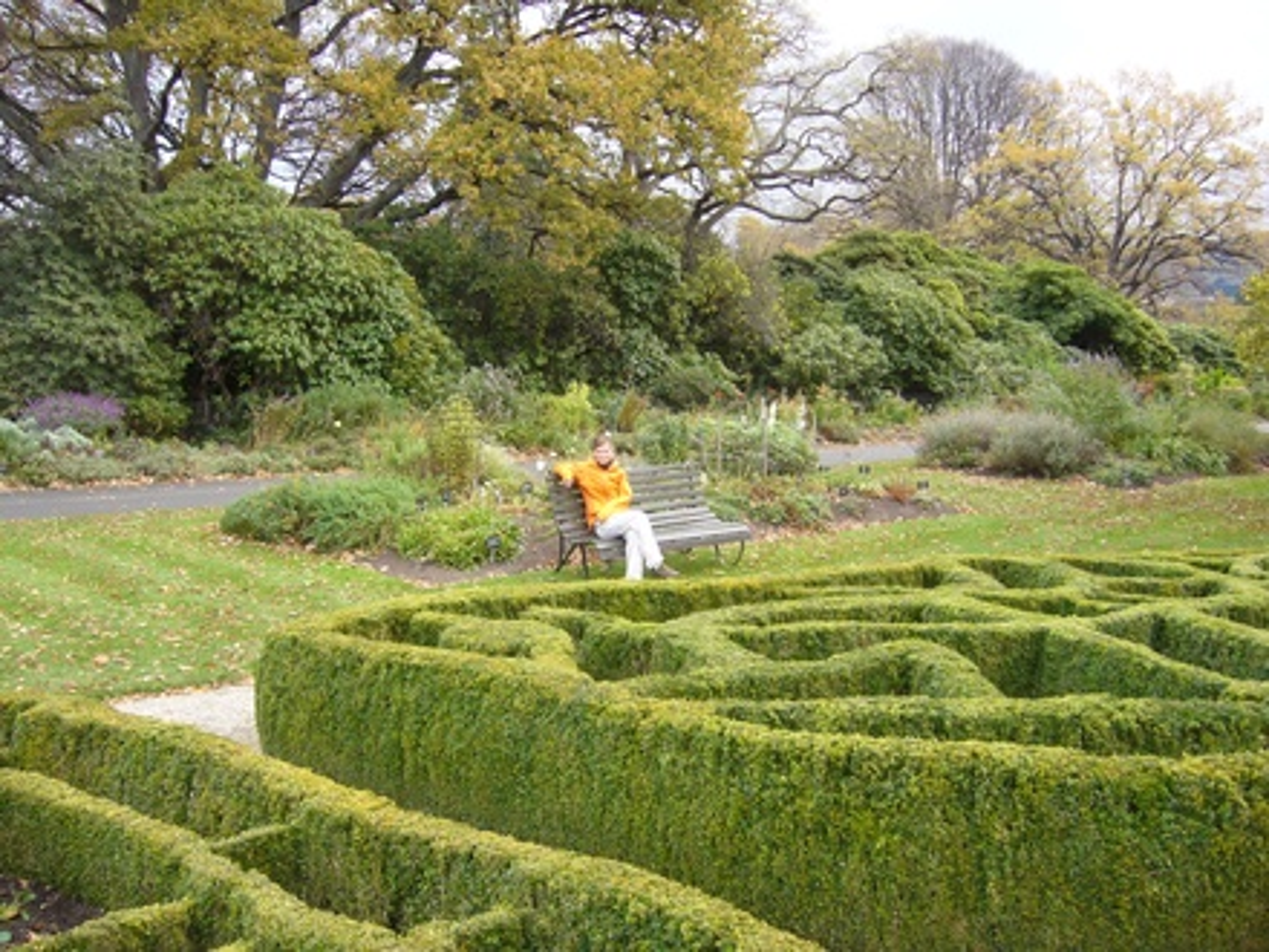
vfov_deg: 40.7
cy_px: 476
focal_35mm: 35
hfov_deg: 52.6
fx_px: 1283
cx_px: 634
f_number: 2.8
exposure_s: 1/50
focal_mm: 5.8
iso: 80
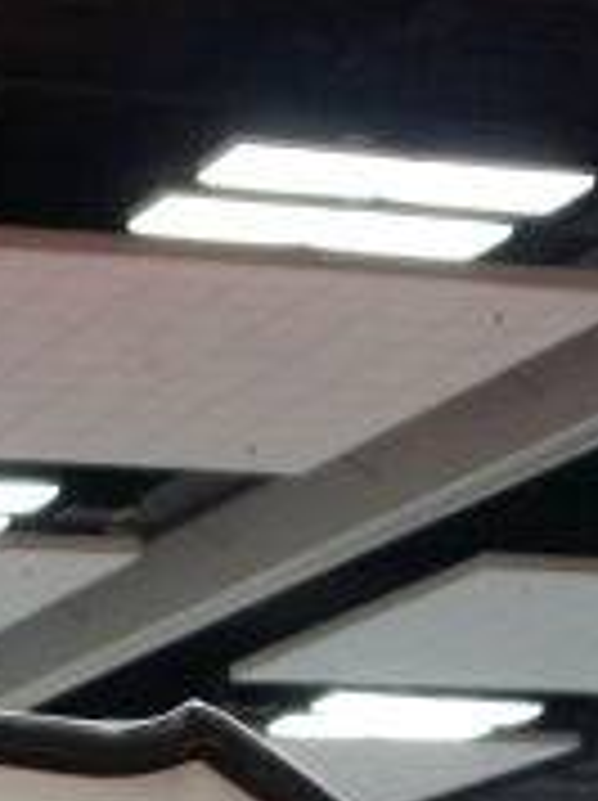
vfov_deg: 9.3
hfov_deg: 7.8
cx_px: 301
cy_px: 1930
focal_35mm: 190
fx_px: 4387
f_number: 4
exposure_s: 1/60
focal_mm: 18
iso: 400
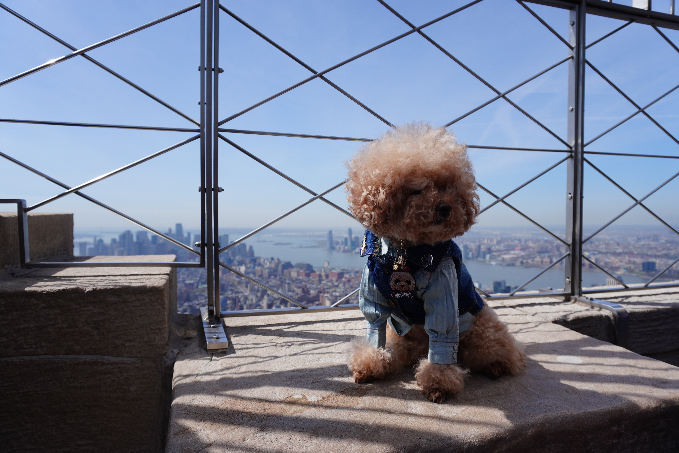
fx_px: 453
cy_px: 226
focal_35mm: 24
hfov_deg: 73.7
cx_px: 340
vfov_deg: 53.1
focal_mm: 16
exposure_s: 1/1000
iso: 100
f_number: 5
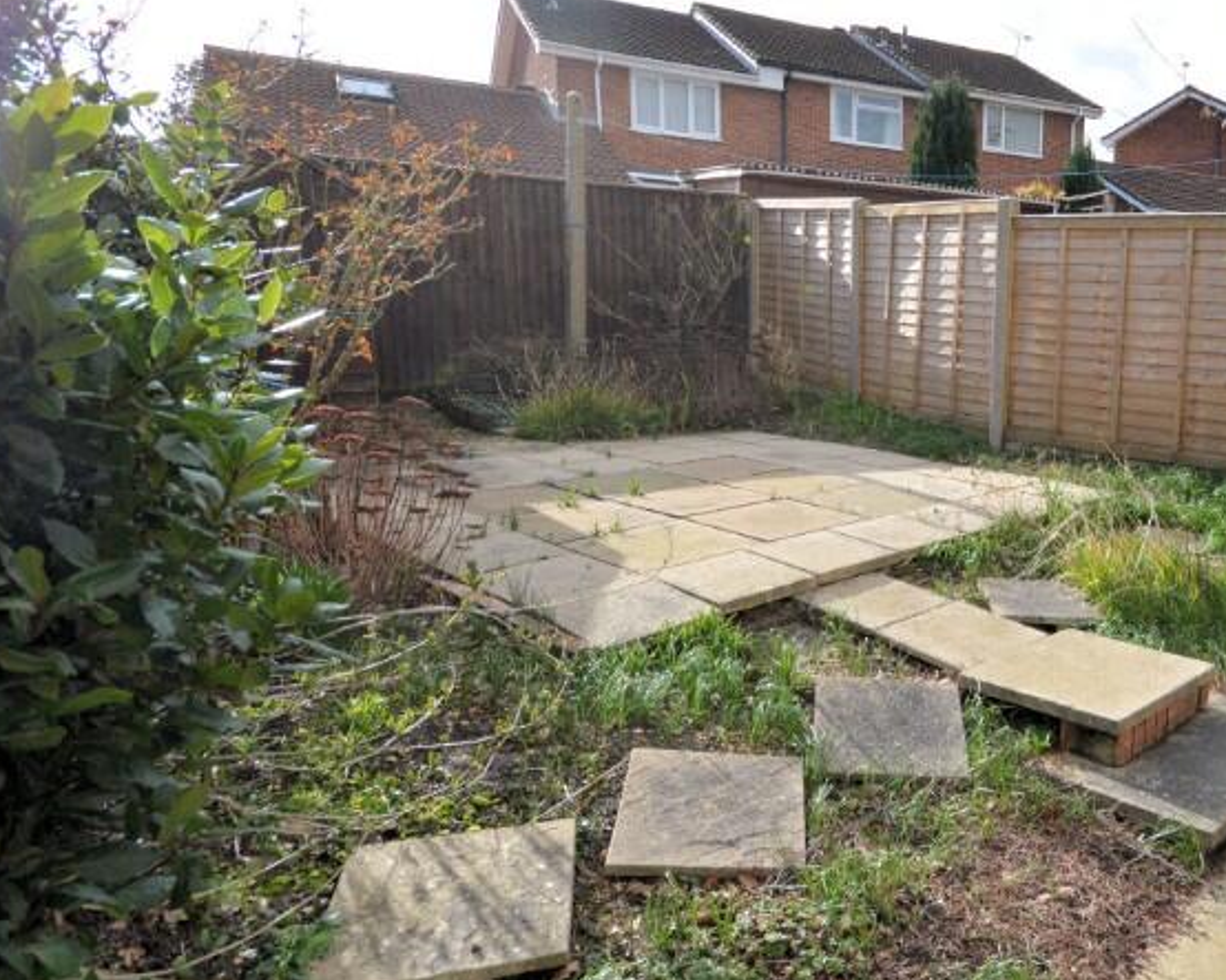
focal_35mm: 26
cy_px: 471
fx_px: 943
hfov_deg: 59.1
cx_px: 1036
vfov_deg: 54.9
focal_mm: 10
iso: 400
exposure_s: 1/640
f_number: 8
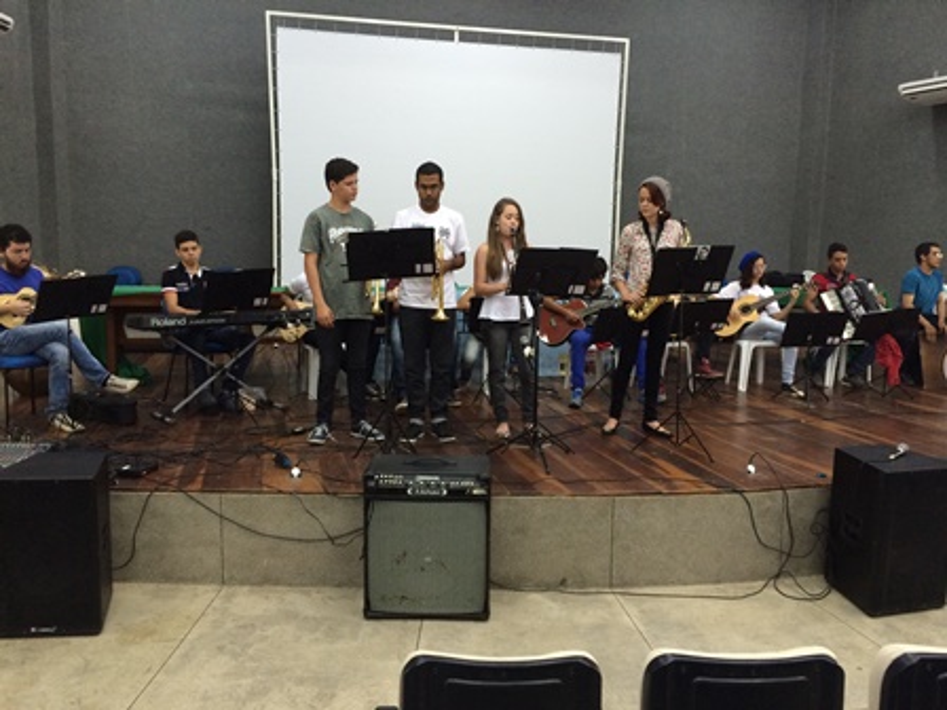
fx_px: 793
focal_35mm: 29
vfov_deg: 48.2
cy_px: 355
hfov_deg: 61.7
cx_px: 474
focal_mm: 4.15
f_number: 2.2
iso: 160
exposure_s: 1/30
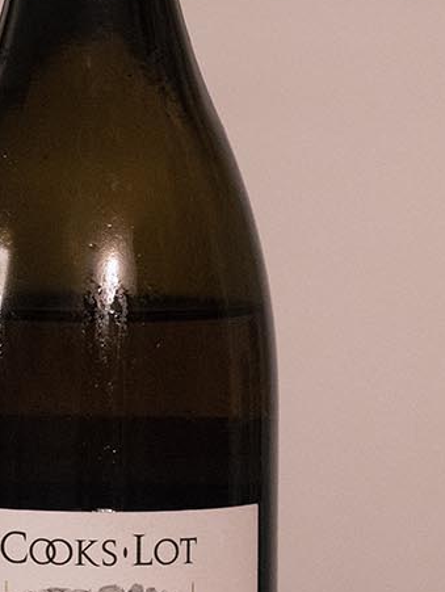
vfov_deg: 10.5
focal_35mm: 189
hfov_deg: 7.8
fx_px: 3235
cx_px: -165
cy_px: 288
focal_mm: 32
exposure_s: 1/20
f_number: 3.5
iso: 1250
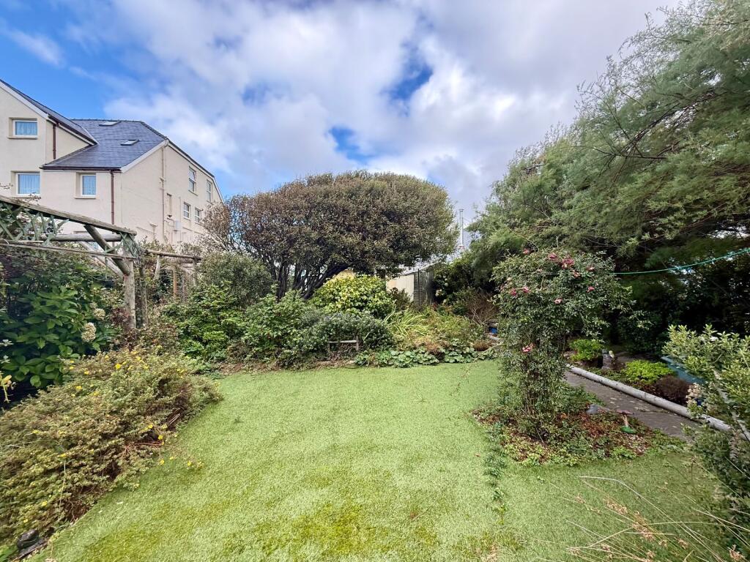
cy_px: 281
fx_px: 303
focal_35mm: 14
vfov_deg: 85.7
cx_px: 375
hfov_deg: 102.1
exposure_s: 1/243
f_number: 2.2
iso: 64
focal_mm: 2.22
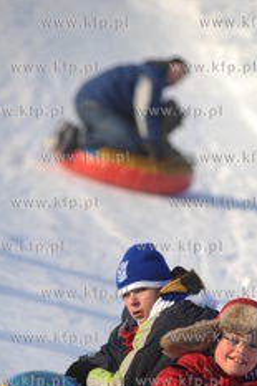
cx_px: 191
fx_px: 3689
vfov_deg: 6.0
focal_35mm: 344
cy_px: 290
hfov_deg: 4.0
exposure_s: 1/640
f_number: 5
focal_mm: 200
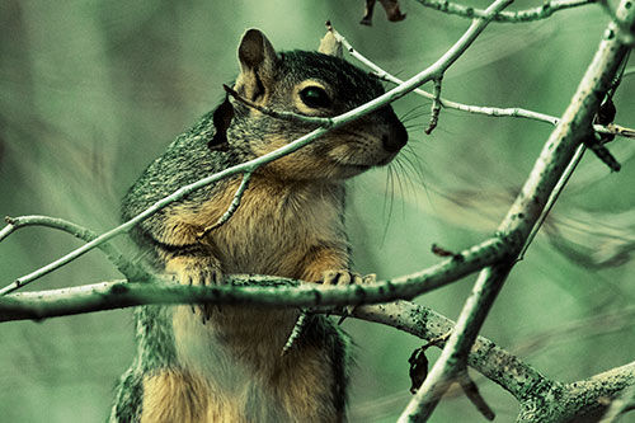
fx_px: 21159
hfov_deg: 1.7
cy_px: 212
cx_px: 318
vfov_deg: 1.1
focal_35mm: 1200
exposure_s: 1/1250
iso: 6400
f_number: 13
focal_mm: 1200
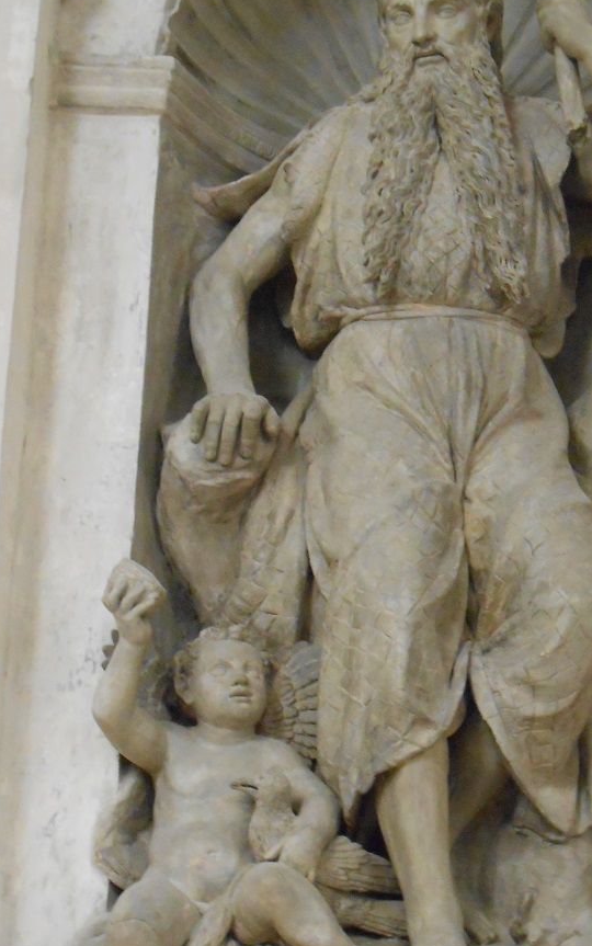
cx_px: 453
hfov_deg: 14.8
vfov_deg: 23.5
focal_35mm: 88
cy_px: 584
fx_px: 2270
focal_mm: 10
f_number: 5.2
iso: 800
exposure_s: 1/8
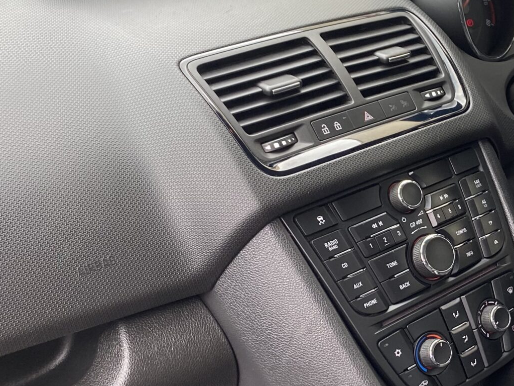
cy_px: 245
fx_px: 965
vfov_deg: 22.5
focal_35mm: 65
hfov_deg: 27.7
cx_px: 537
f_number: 1.8
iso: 80
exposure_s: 1/122
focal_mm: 4.25
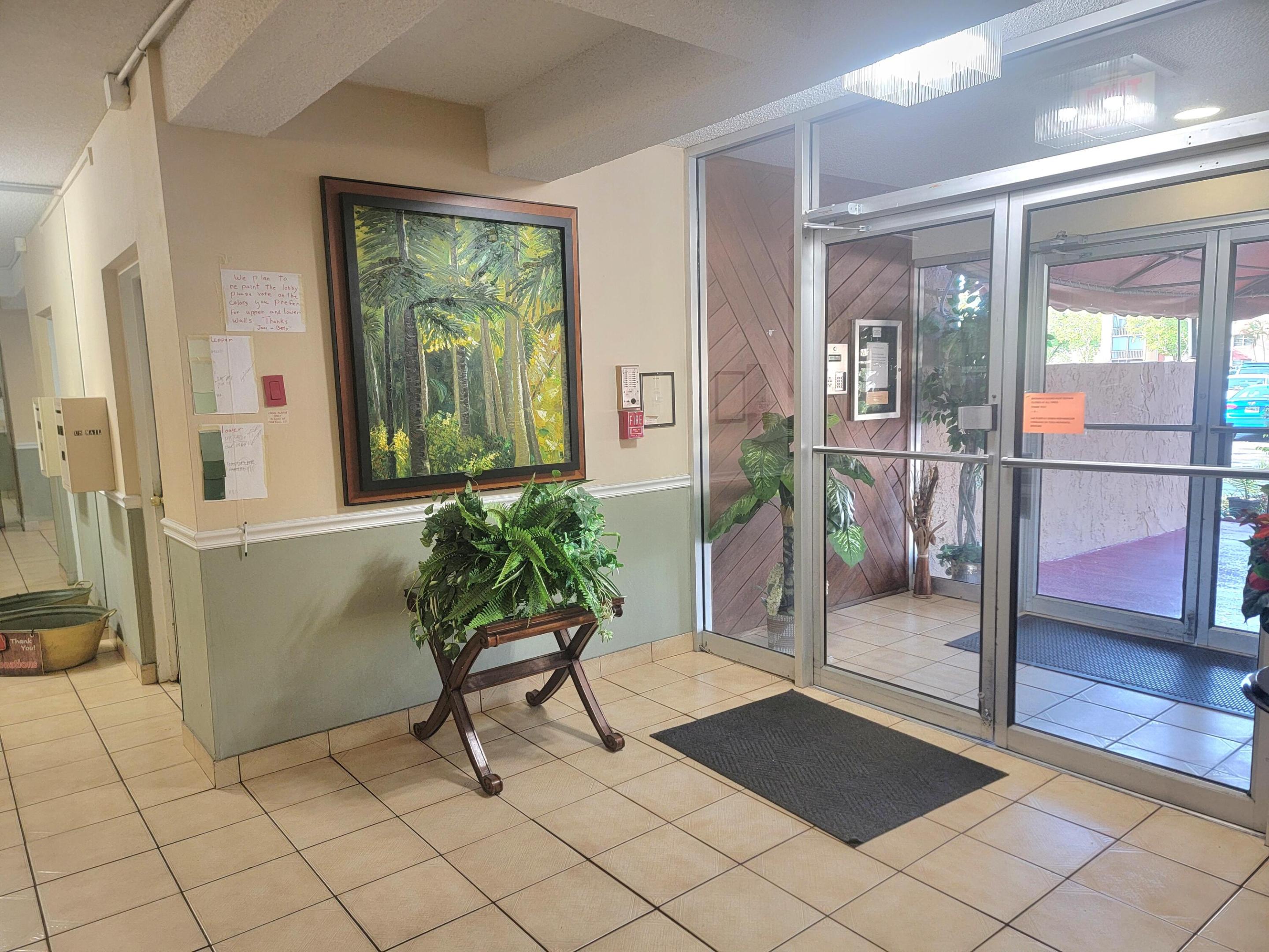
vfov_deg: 56.8
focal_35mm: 24
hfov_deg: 71.6
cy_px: 476
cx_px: 634
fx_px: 880
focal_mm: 6.7
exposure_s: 1/120
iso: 250
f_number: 1.8
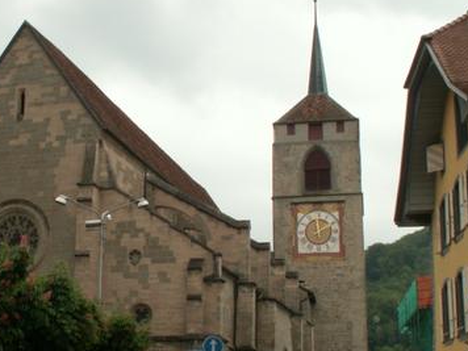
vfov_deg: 23.3
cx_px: 128
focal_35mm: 63
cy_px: 193
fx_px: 852
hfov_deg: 30.3
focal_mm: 5.86
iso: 50
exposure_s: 1/100
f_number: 8
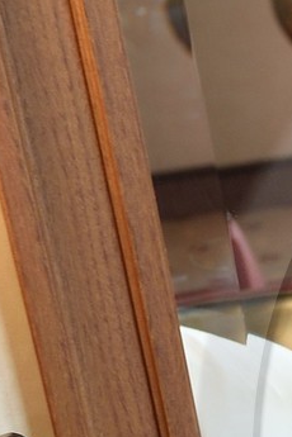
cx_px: 778
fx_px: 2032
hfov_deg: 7.5
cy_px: 464
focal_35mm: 167
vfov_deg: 12.1
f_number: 6.3
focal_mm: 24
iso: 200
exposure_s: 1/30
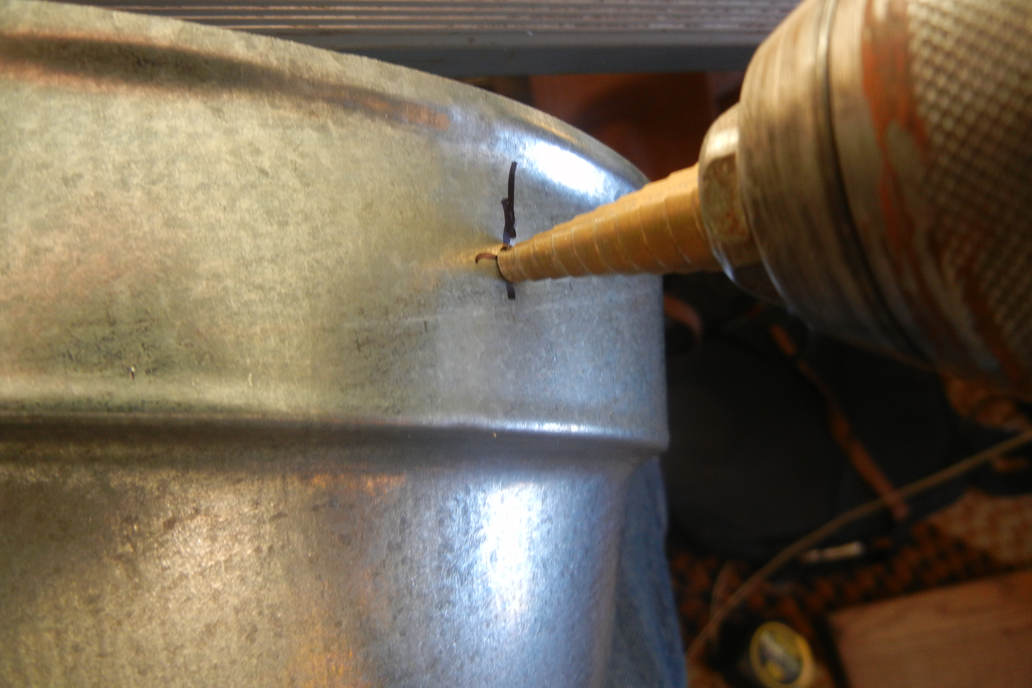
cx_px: 506
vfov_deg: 41.1
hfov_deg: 58.7
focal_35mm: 32
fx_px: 917
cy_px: 319
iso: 241
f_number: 3.5
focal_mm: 5.4
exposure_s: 1/30
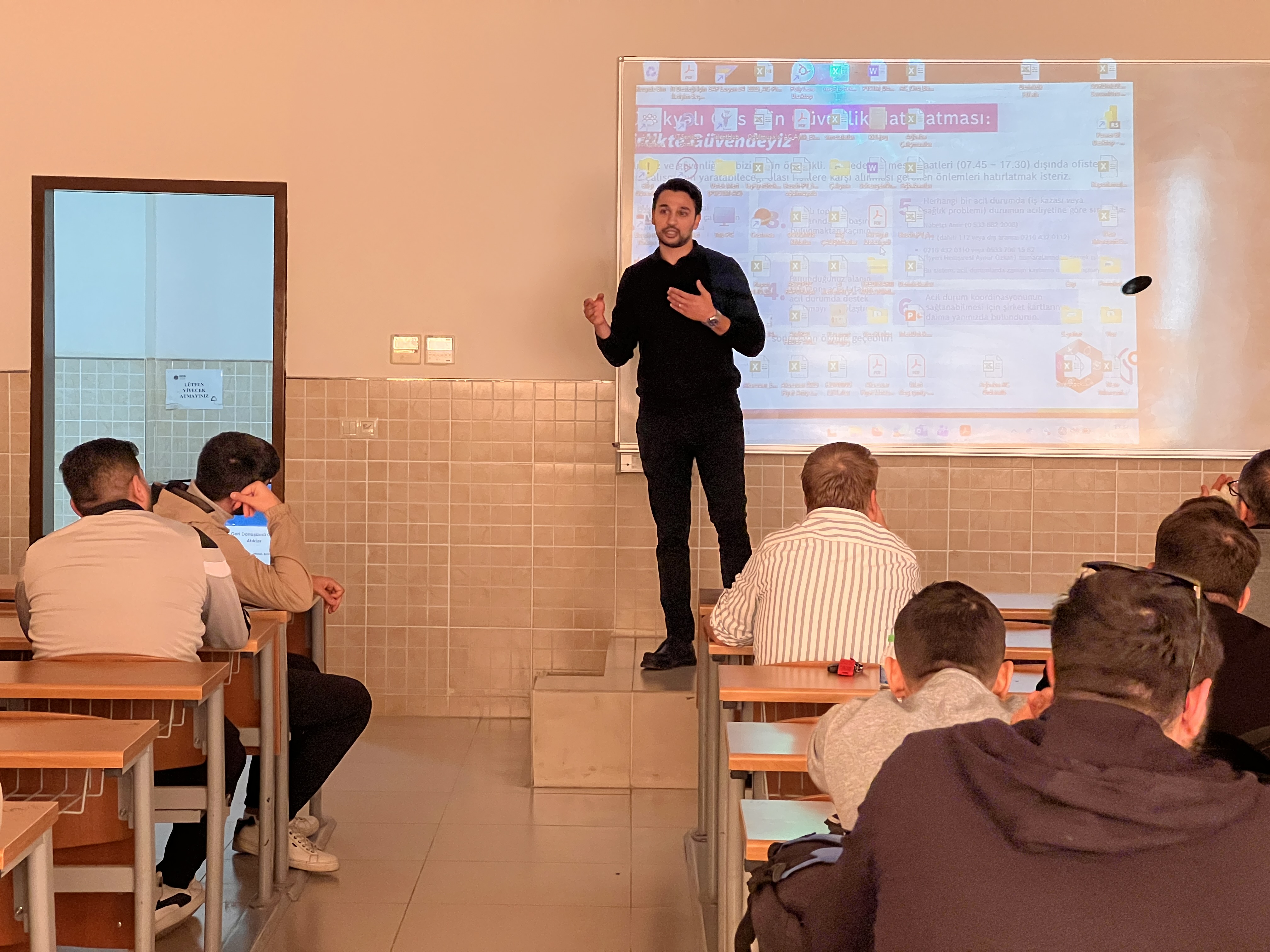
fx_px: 2825
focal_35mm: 77
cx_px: 635
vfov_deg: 19.1
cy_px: 476
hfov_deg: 25.3
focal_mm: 9
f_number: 2.8
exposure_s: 1/60
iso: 500
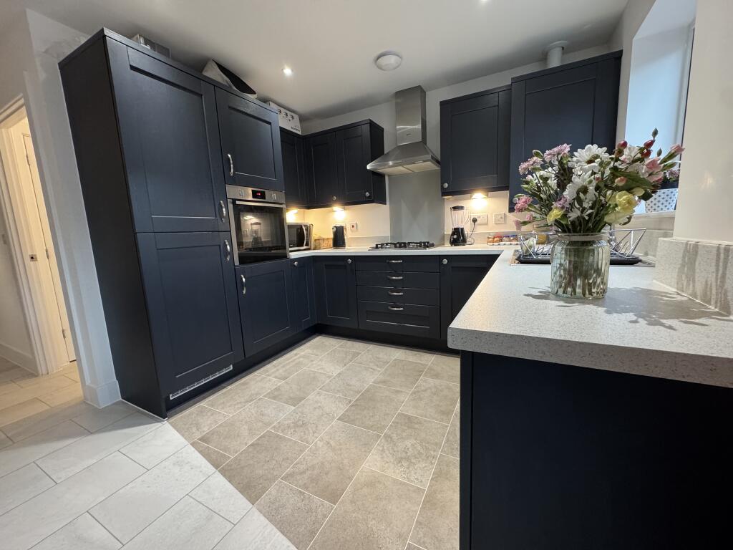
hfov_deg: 102.1
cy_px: 275
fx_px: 296
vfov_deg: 85.7
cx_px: 366
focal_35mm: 14
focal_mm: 2.22
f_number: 2.2
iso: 250
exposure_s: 1/50
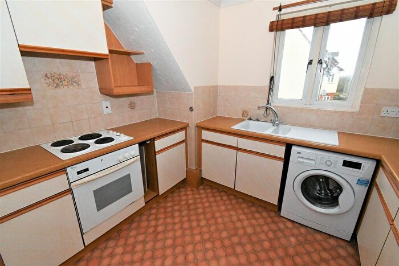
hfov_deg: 100.4
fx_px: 166
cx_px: 200
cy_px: 133
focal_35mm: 15
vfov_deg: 77.4
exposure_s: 1/60
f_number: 9
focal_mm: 10
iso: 2500
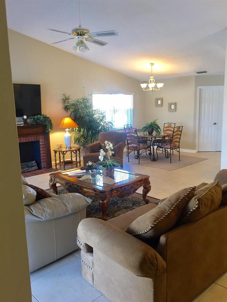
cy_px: 151
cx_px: 114
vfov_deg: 61.7
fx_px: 254
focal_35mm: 29
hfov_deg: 48.2
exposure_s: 1/30
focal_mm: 4.15
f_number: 2.2
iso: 80
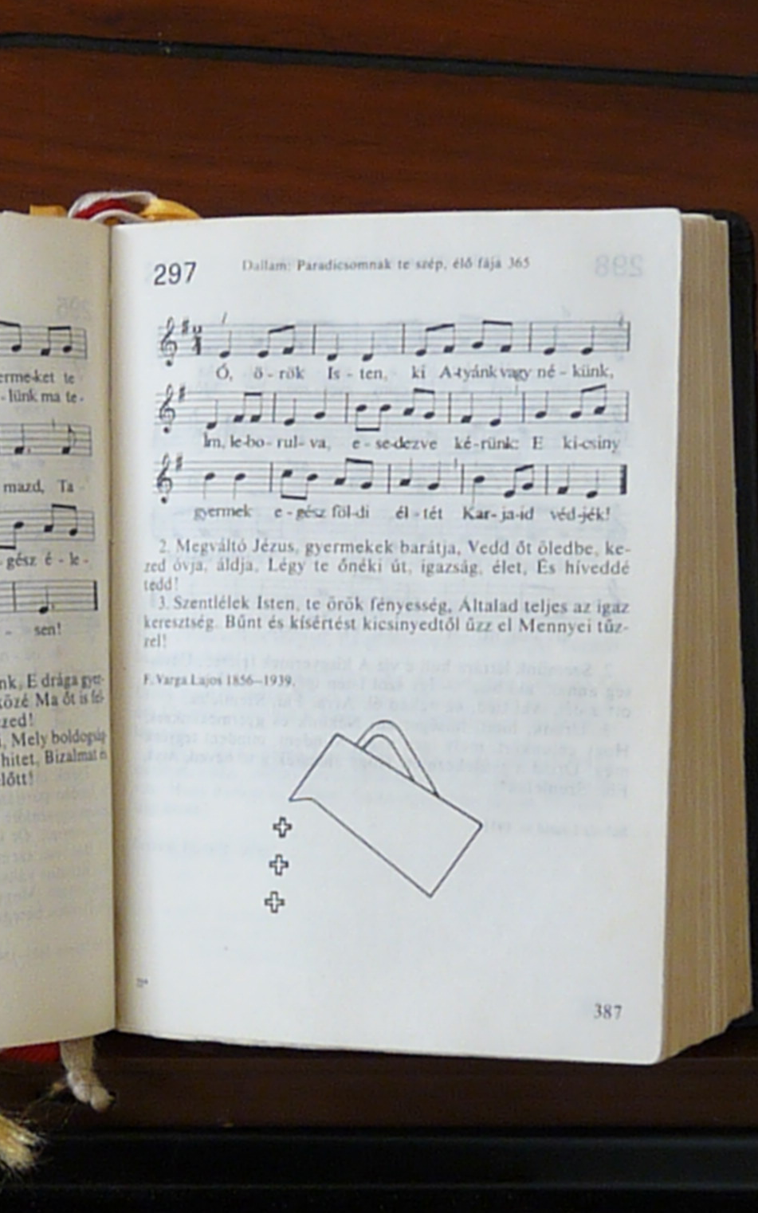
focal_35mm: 87
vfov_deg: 23.8
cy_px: 610
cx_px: 96
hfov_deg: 14.9
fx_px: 2876
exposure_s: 1/100
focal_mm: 10.8
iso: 800
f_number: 3.2
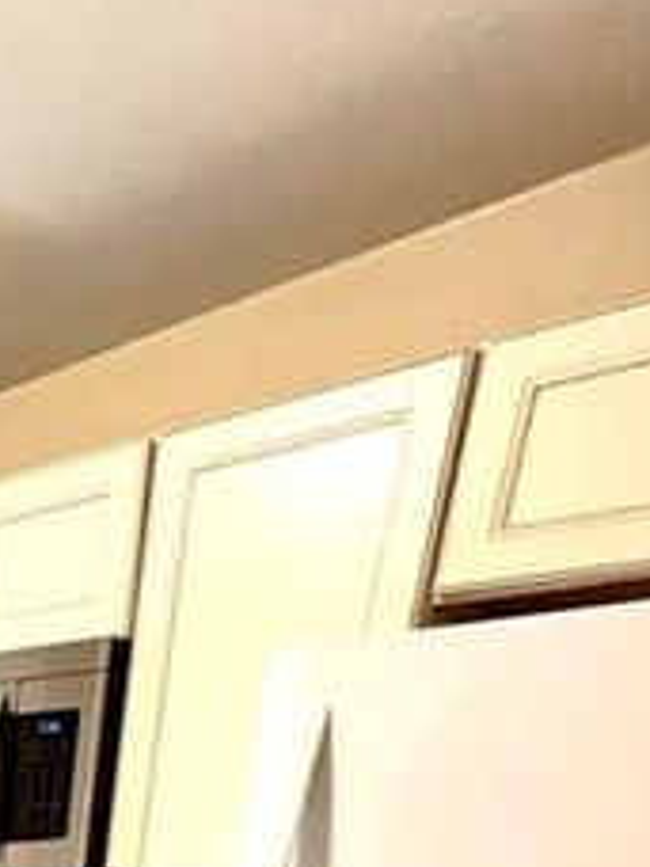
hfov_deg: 28.8
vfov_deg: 31.7
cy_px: 1219
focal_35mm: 38
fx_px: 951
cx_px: -247
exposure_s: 1/60
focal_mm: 1.57
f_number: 1.8
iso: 320
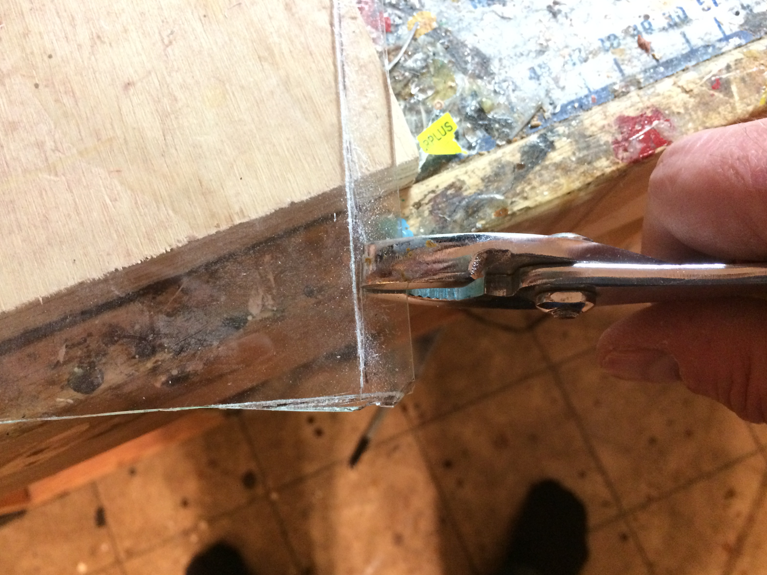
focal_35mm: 30
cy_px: 288
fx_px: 665
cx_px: 375
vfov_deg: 46.8
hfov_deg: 60.0
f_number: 2.2
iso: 320
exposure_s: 1/24
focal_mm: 4.15
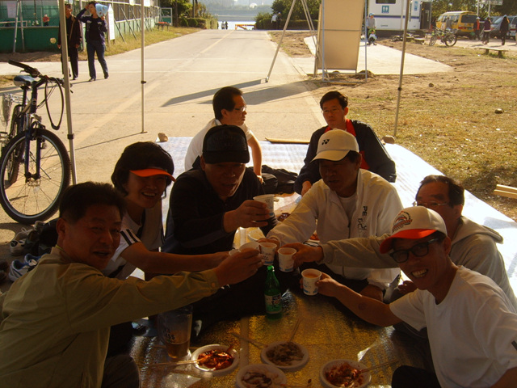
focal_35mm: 35
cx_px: 258
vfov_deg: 40.7
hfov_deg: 52.6
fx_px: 523
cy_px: 194
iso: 50
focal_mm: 5.8
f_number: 5.8
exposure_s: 1/250
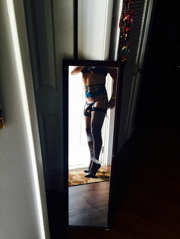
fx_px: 201
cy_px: 120
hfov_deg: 48.2
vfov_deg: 61.7
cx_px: 90
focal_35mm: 29
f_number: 2.2
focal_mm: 4.15
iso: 32
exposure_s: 1/40
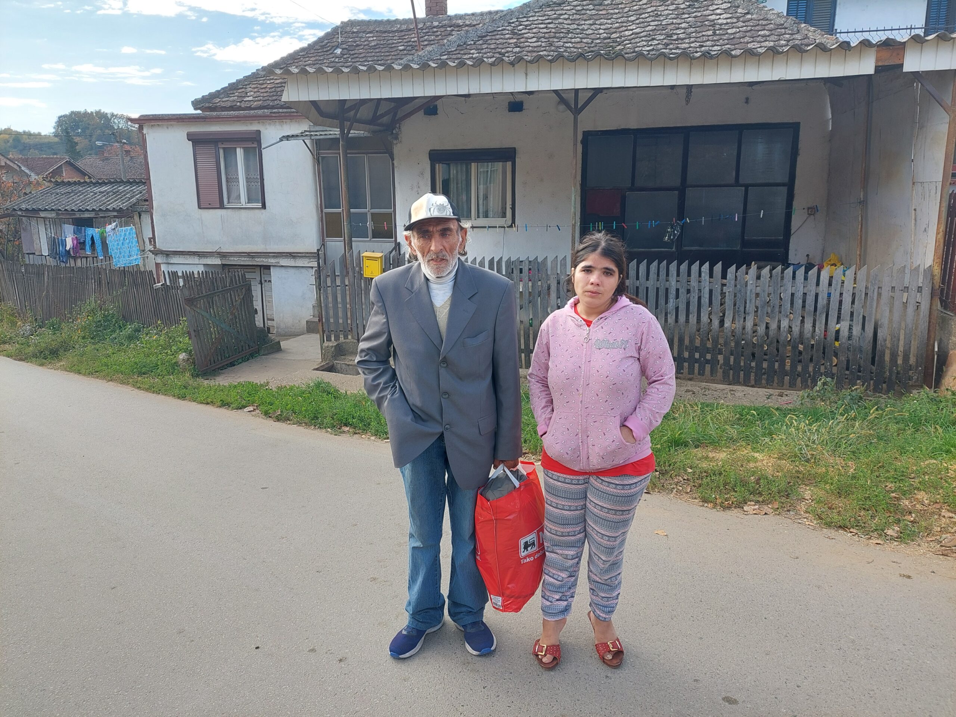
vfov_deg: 54.9
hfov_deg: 69.4
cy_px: 358
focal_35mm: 25
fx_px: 690
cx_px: 478
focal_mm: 5.23
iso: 40
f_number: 1.8
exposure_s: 1/318
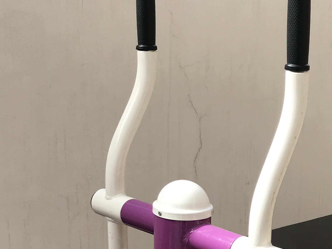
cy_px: 261
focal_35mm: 72
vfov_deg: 19.7
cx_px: 314
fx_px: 691
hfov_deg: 25.9
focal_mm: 3.99
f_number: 1.8
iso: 20
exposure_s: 1/939
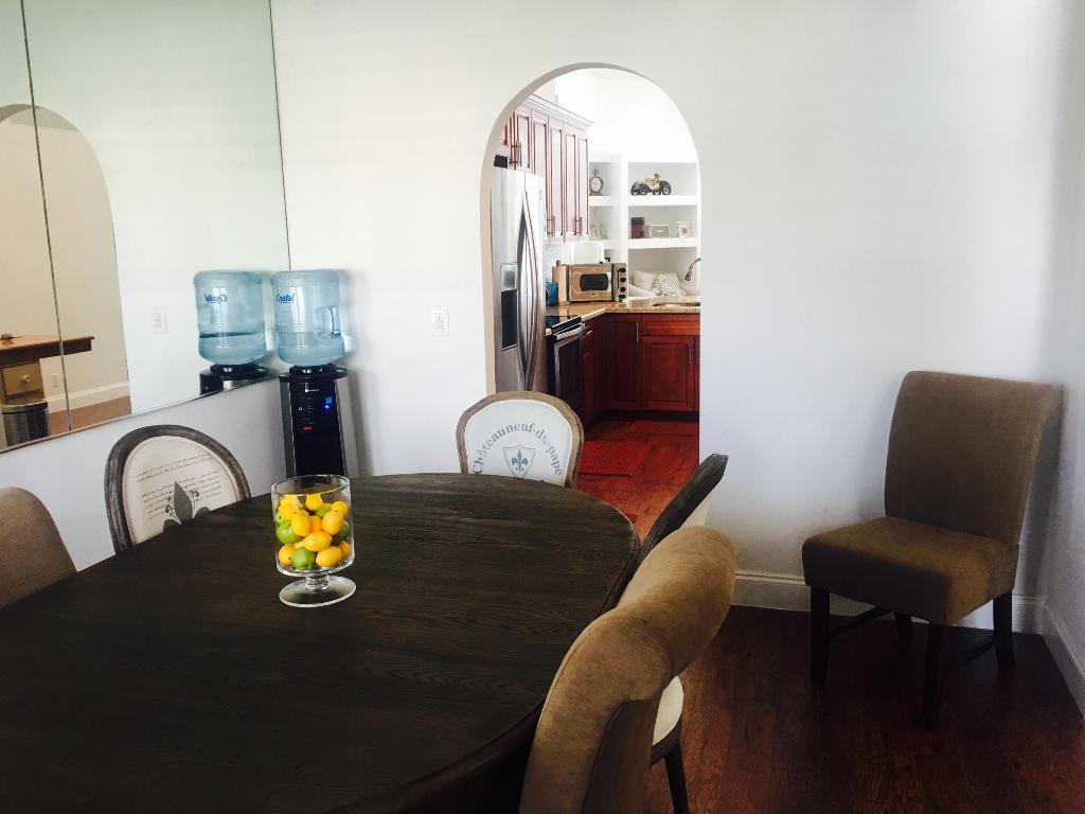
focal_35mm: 29
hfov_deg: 61.7
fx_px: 909
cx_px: 542
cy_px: 407
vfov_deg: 48.2
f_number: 2.2
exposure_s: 1/15
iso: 32
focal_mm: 4.15
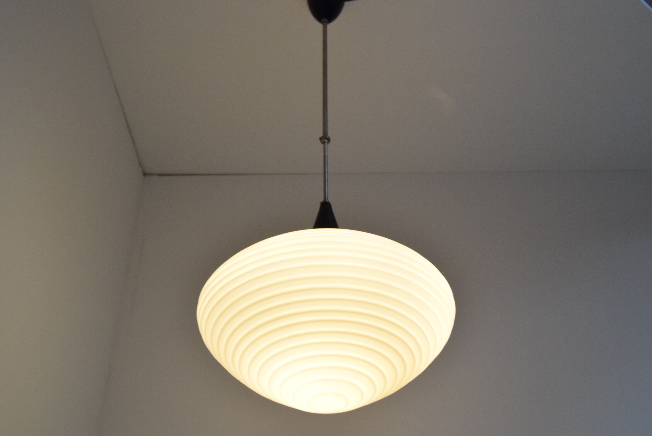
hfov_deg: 43.6
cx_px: 326
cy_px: 218
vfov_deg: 29.9
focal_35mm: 45
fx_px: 816
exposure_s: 1/100
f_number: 7.1
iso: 1600
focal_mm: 30
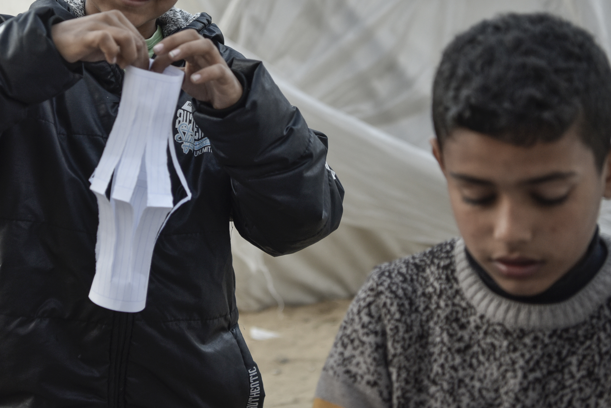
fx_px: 1425
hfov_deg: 24.1
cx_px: 199
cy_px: 94
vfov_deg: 16.2
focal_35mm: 84
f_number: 2.8
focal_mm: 50
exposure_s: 1/250
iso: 400
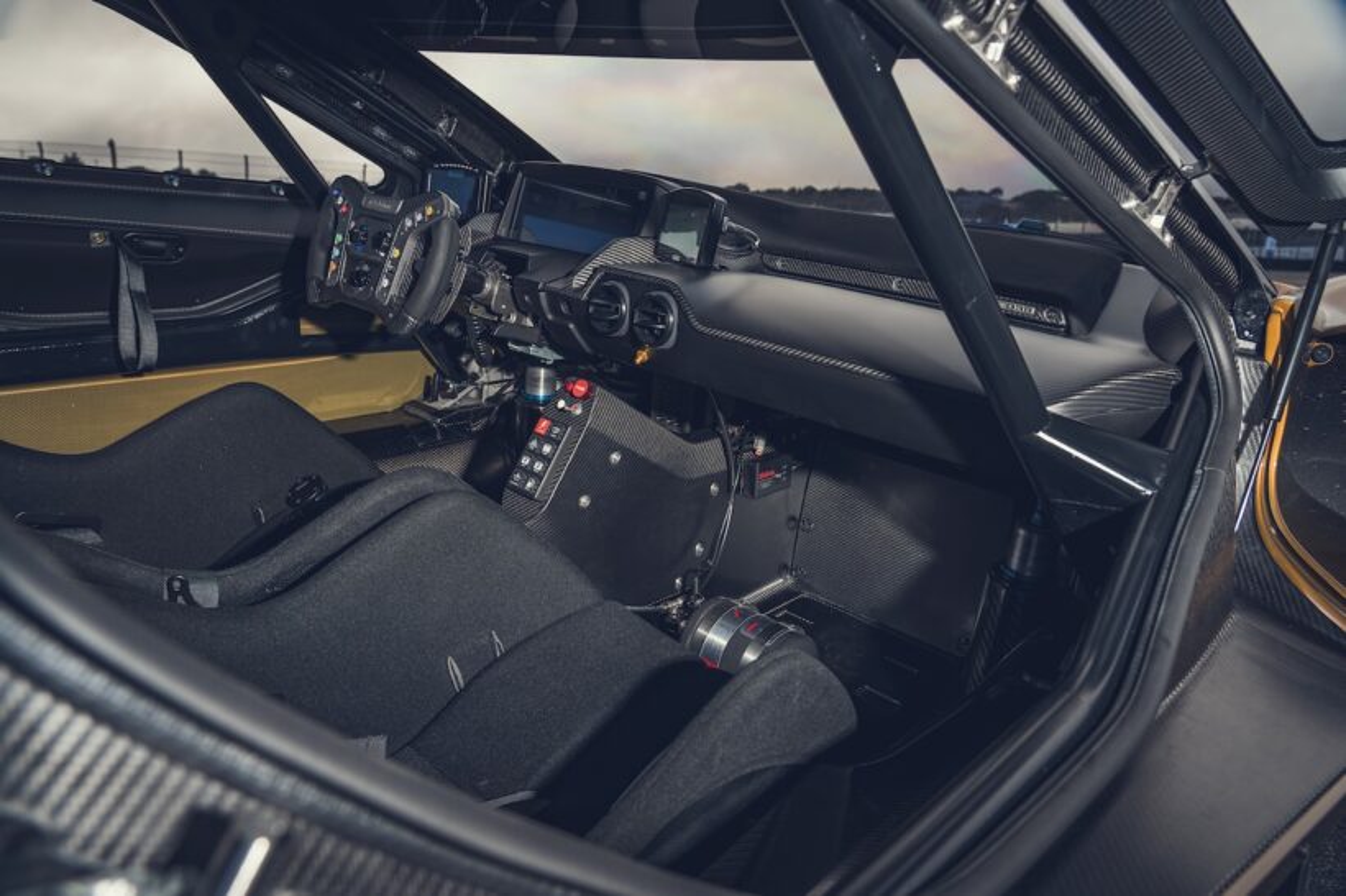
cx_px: 673
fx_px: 897
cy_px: 448
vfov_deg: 53.1
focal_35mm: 24
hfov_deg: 73.8
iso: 50
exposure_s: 1/100
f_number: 5.6
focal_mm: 24
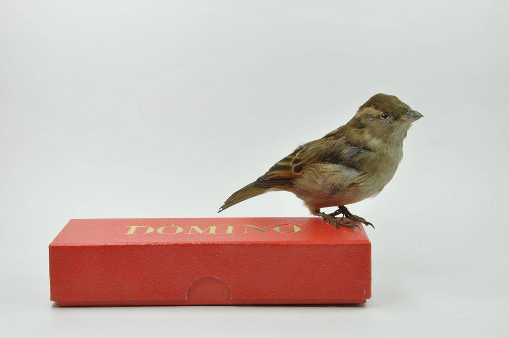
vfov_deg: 21.5
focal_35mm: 63
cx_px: 254
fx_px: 890
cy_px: 169
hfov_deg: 31.9
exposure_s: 1/10
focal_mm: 42
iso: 400
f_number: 32
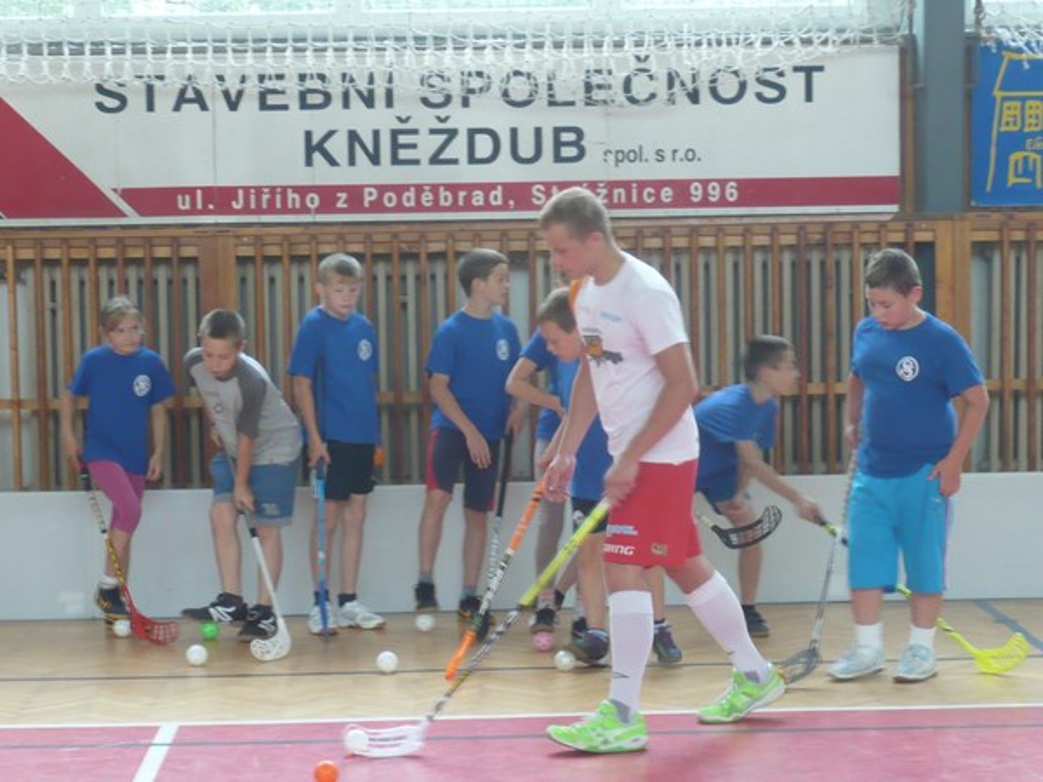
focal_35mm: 108
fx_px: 3254
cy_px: 391
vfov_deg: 13.7
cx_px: 522
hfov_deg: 18.2
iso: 200
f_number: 4.3
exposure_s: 1/40
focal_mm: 13
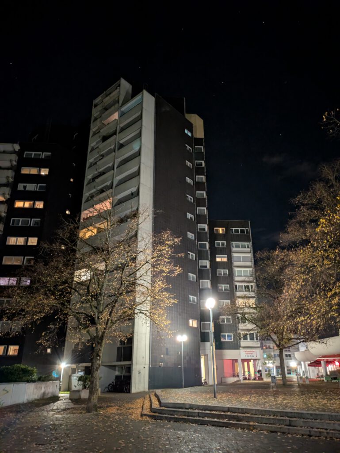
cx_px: 170
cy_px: 226
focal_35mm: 25
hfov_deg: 54.9
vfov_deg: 69.4
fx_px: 327
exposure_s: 1/5.3
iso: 595
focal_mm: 5.43
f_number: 1.89
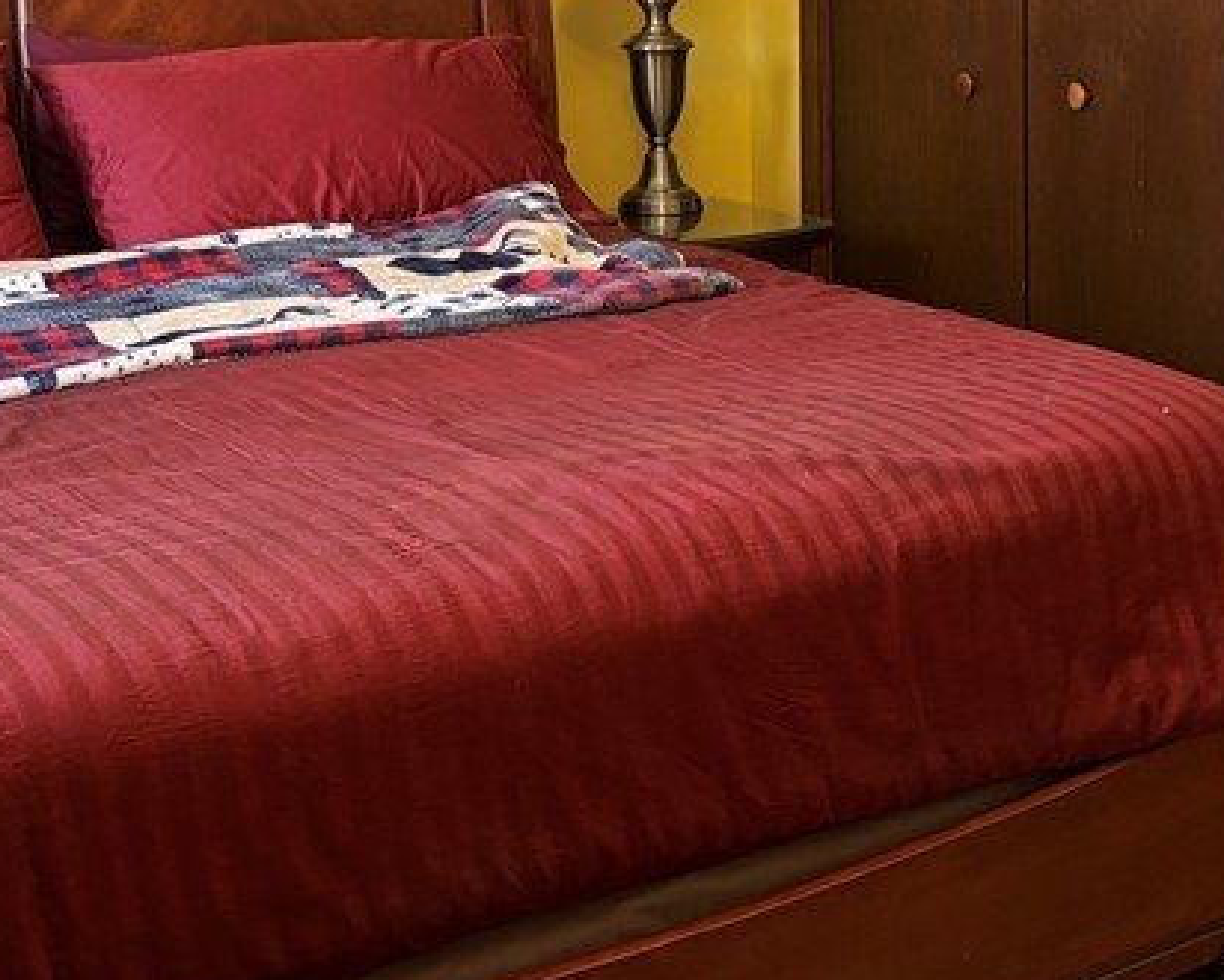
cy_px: 62
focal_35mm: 63
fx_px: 2283
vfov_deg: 23.5
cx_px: 793
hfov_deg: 29.8
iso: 160
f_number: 1.6
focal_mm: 5.96
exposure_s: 1/60
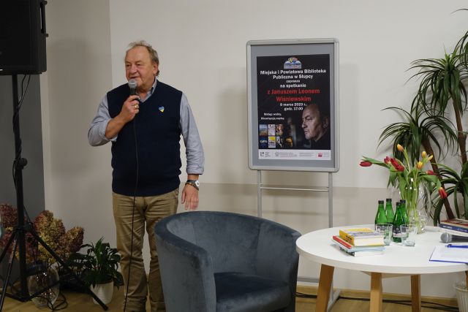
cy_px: 156
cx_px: 234
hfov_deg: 33.9
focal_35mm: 59
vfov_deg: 23.0
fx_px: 767
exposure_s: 1/50
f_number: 2.8
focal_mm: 21.48
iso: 800
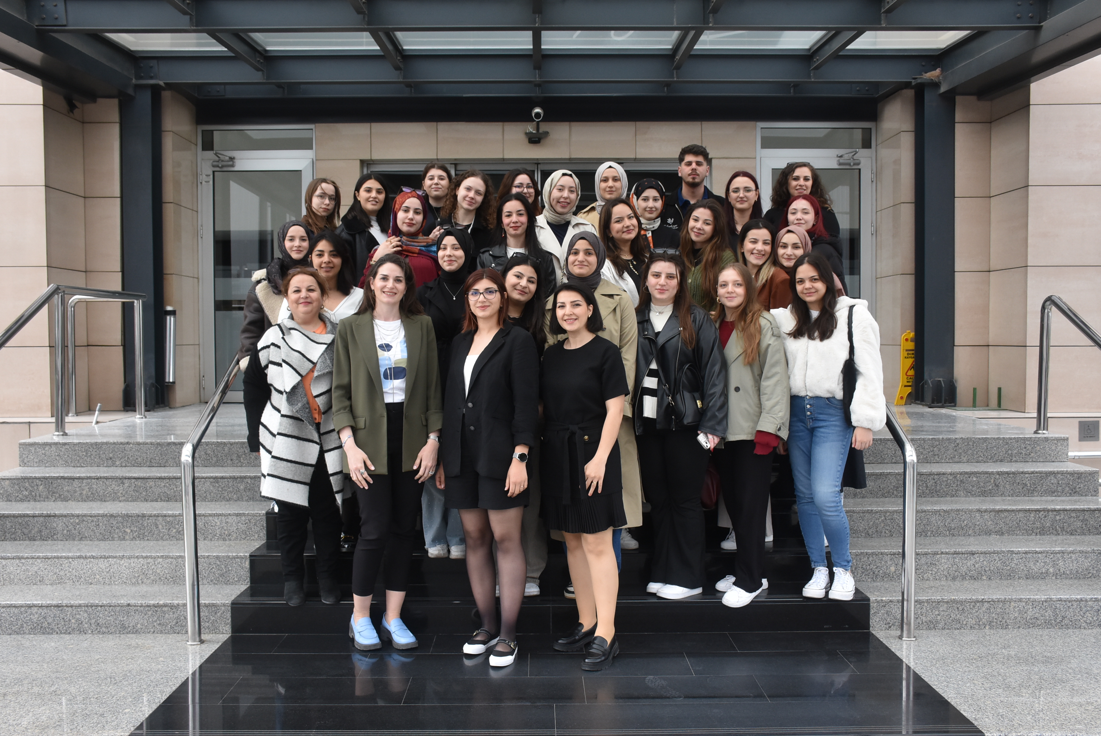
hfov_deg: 57.2
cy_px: 368
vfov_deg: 40.0
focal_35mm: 33
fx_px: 1010
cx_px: 550
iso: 800
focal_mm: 22
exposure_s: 1/320
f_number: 8
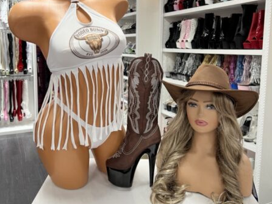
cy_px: 82
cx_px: 137
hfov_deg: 52.7
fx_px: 275
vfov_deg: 40.5
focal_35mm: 35
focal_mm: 5.7
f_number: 1.5
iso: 125
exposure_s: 1/60
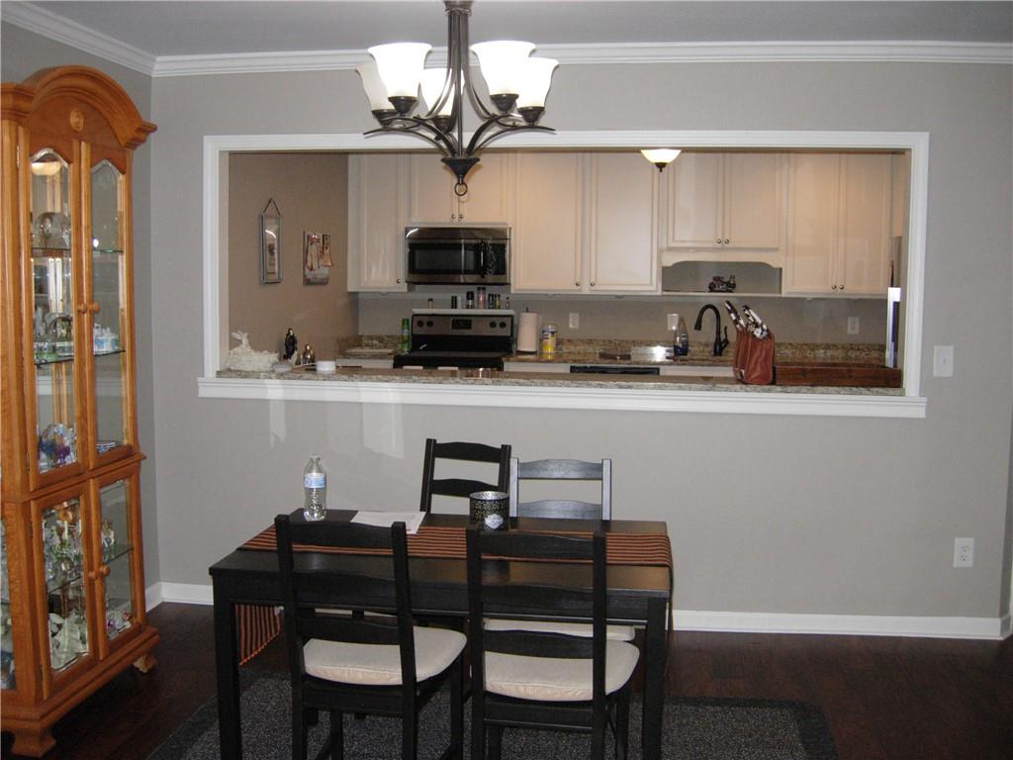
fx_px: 1054
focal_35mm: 36
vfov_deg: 39.7
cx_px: 506
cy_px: 380
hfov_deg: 51.4
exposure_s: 1/181
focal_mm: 7.5
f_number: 2.7
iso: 200
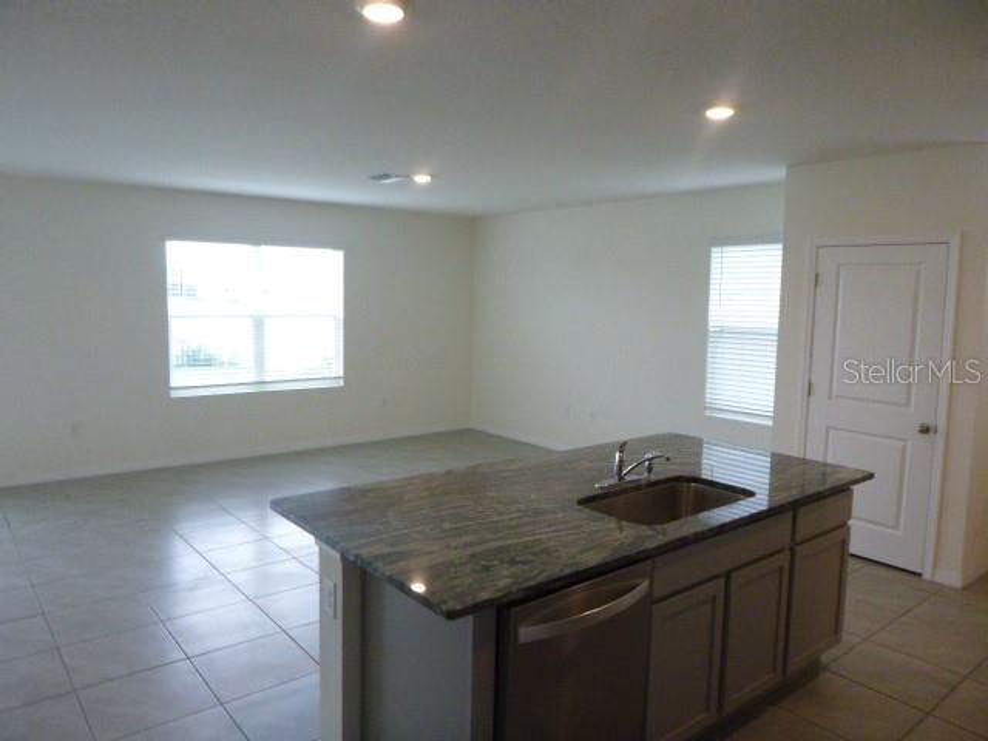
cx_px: 494
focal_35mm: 25
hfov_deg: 69.4
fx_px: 714
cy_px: 370
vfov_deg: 54.9
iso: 400
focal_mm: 4.5
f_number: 3.9
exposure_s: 1/60
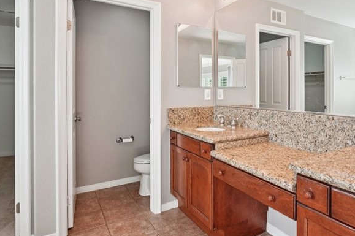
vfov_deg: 54.4
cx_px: 237
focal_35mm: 23
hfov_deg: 73.8
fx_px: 227
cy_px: 89
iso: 400
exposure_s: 1/30
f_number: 8
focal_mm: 13
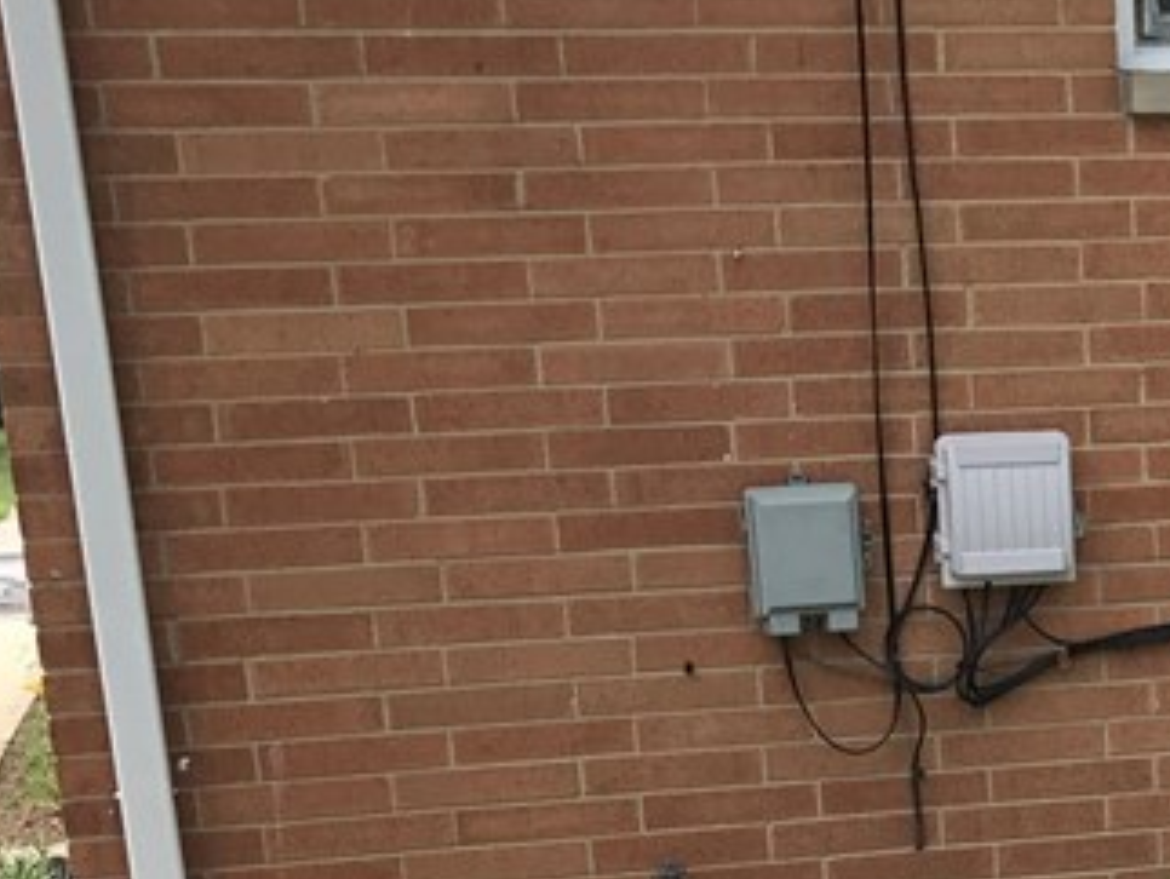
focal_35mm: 89
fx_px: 3010
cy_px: 1246
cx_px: 1283
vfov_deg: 15.5
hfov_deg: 20.9
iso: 20
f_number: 1.8
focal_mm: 3.99
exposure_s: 1/818
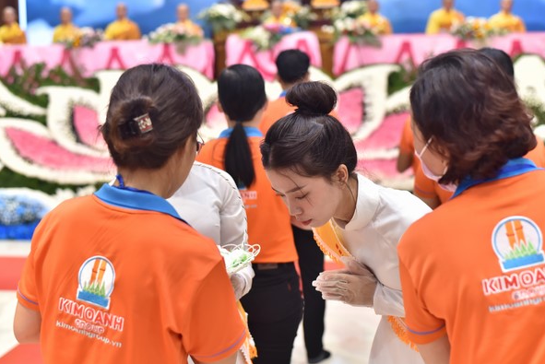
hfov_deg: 36.2
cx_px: 261
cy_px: 183
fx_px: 833
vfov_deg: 24.7
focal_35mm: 55
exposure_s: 1/160
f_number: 2.8
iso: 800
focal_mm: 50
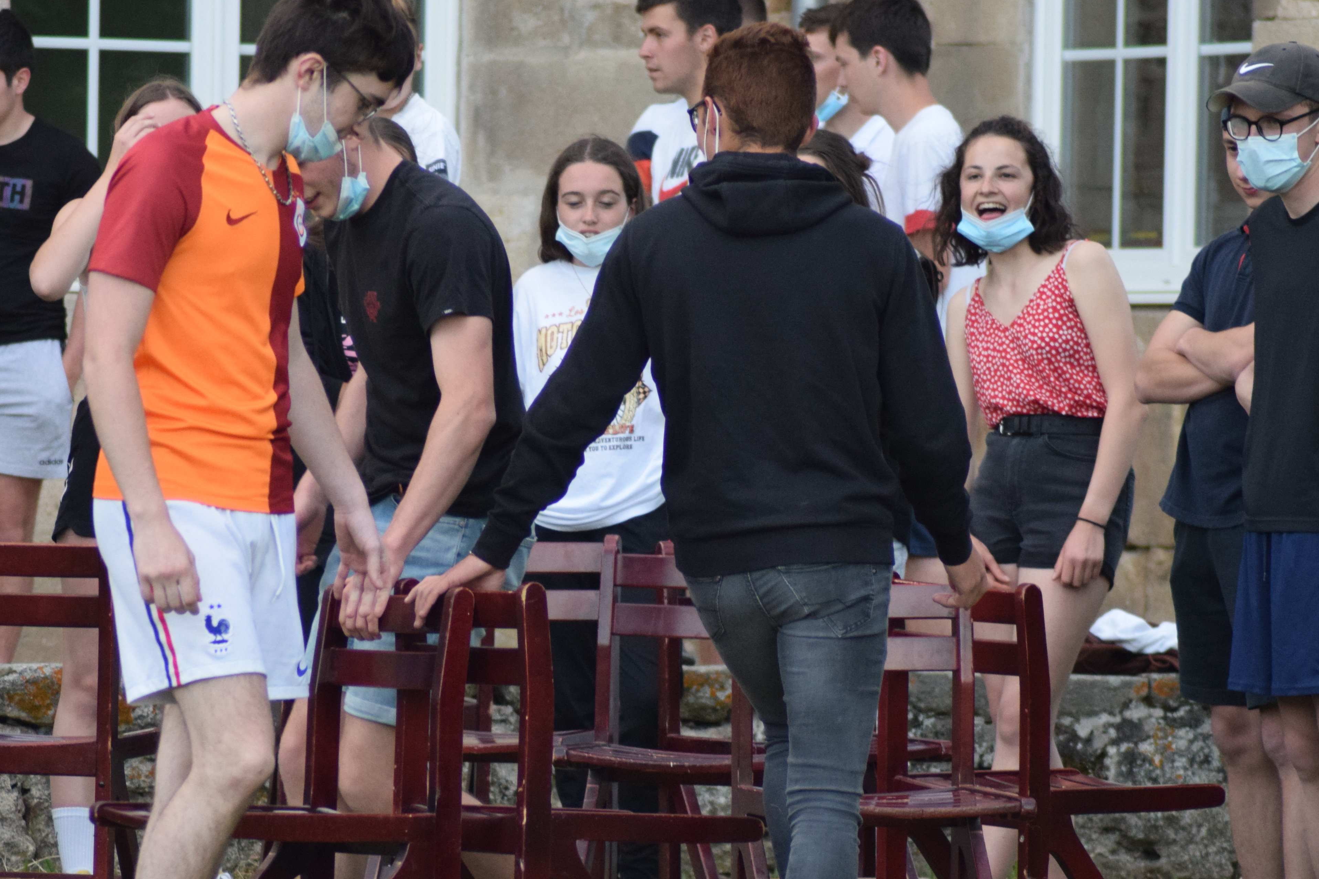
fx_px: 11643
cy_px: 477
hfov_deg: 6.5
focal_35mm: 318
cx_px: 455
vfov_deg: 4.3
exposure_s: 1/500
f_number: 4.2
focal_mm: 135
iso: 1400
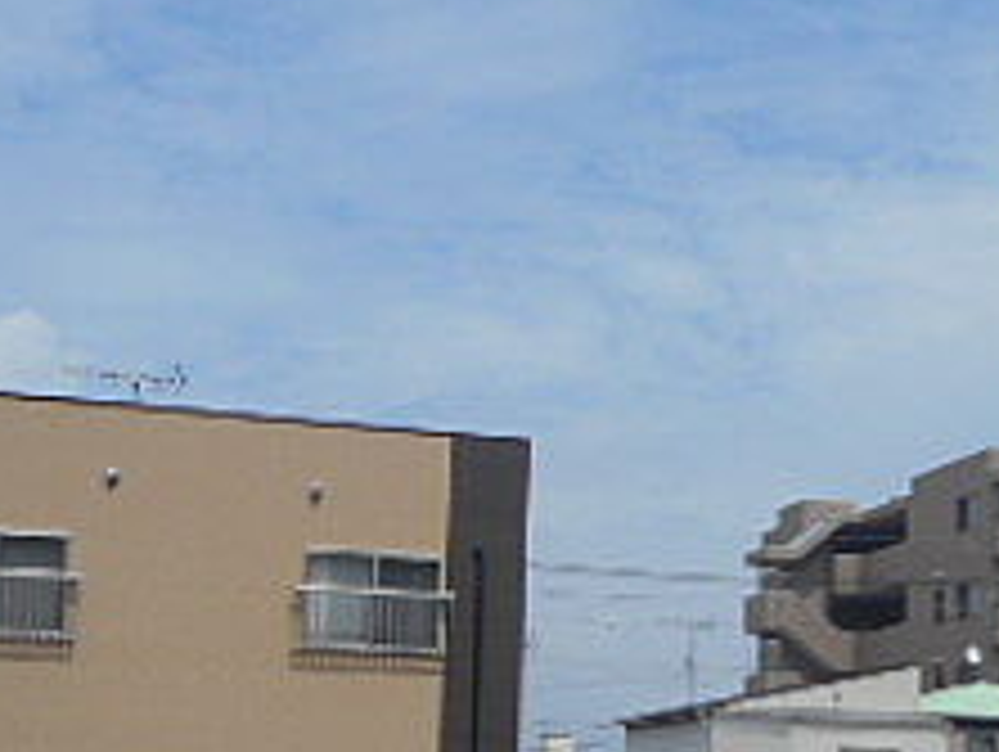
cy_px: 468
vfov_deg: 20.4
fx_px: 2080
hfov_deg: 26.1
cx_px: 914
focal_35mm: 72
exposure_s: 1/200
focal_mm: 4.5
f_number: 10.5
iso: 80
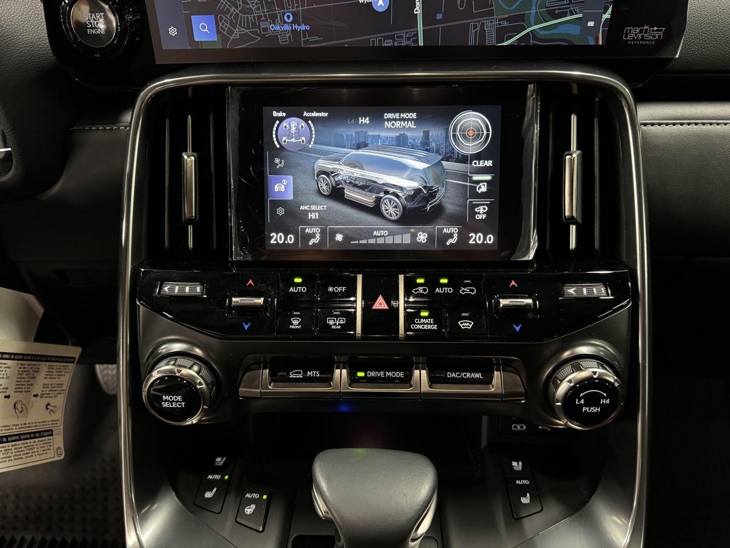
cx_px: 365
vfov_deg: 56.8
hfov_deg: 71.6
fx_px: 506
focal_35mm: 24
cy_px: 274
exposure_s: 1/33
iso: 800
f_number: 1.78
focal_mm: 6.86
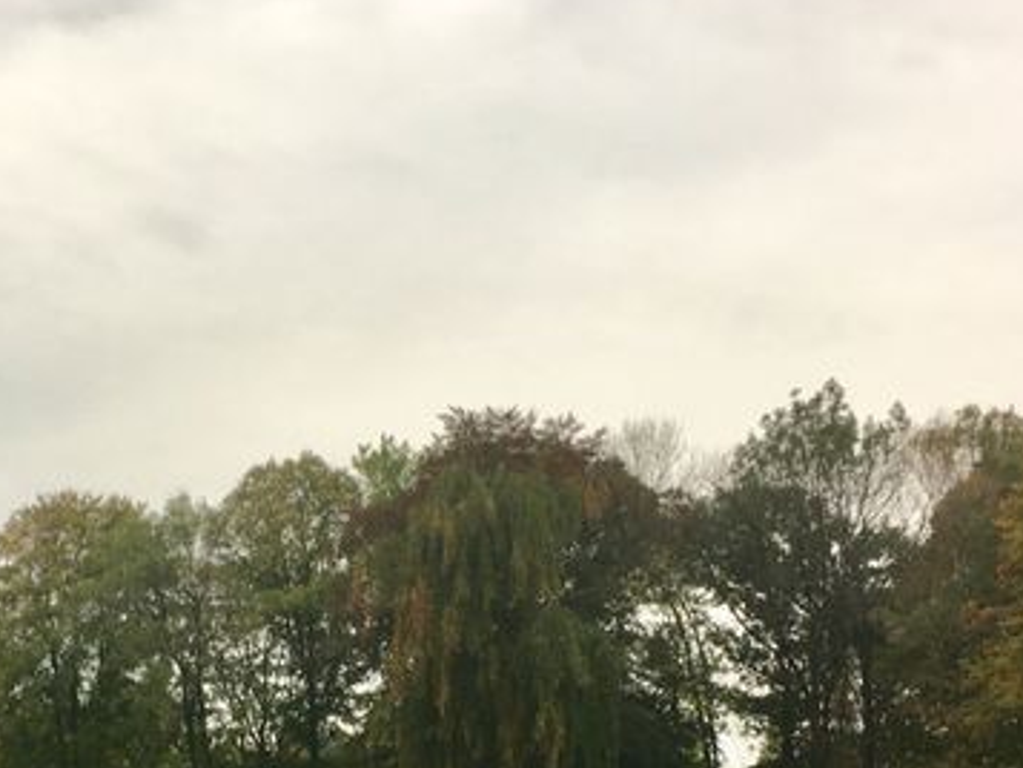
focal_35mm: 65
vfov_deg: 21.9
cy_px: 736
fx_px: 1922
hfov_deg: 29.2
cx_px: 215
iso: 25
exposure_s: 1/50
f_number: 2.2
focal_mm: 4.15
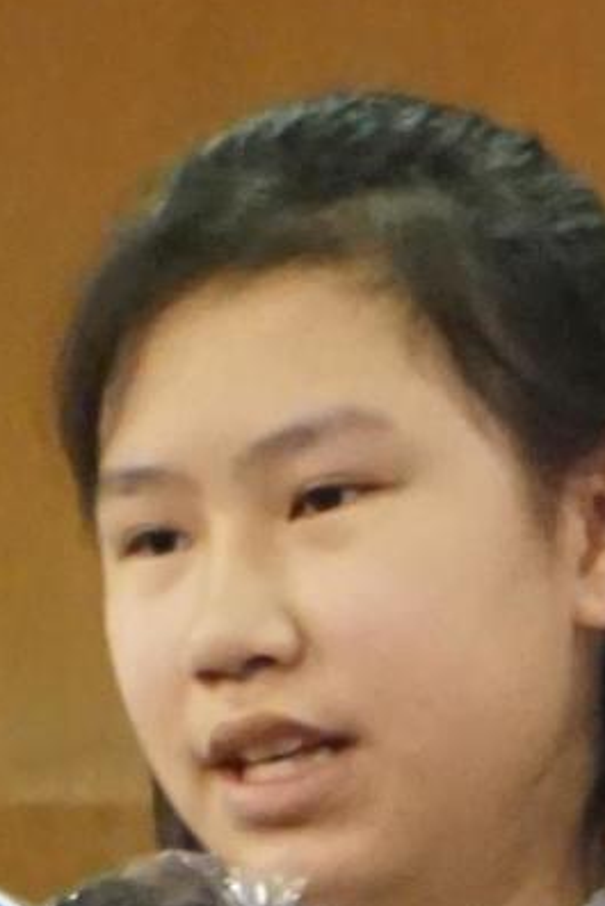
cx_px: 584
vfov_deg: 3.7
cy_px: 2159
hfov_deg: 2.5
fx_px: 13977
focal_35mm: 555
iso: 3200
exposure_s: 1/60
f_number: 5.6
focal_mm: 50
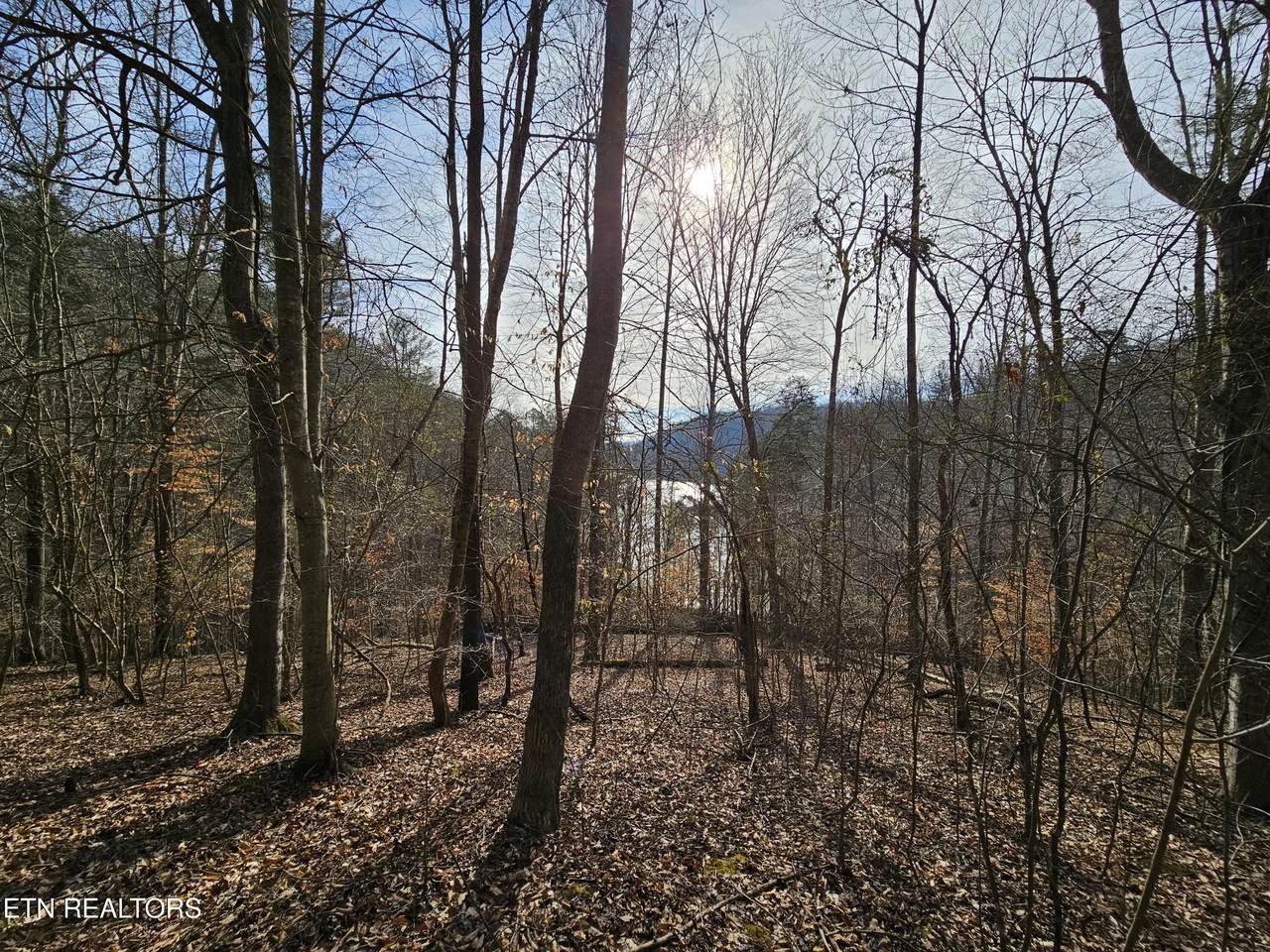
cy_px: 476
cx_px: 635
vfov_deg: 89.9
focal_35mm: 13
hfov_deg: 106.2
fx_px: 477
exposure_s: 1/2077
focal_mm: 2.2
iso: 50
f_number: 2.2
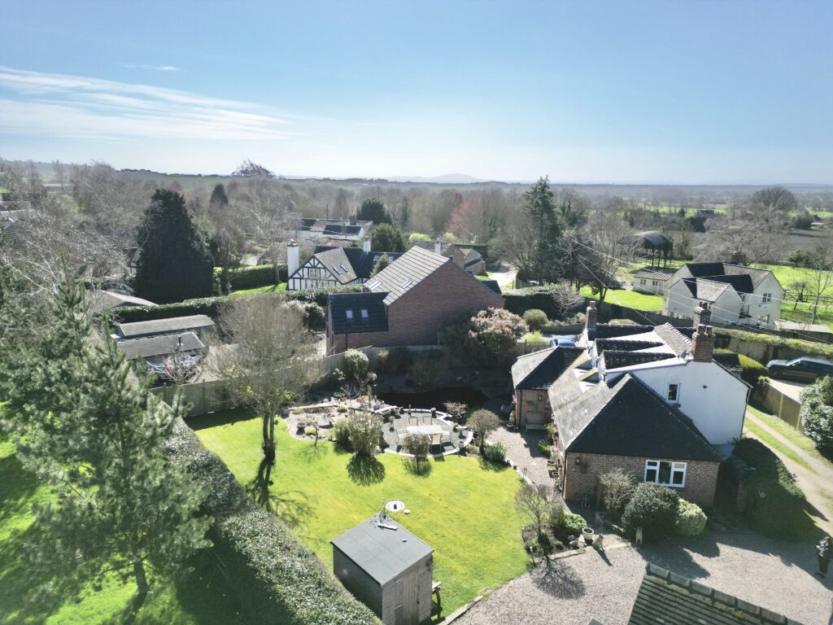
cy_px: 312
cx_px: 416
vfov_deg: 56.8
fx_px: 578
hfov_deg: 71.6
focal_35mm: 24
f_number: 1.7
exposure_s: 1/3200
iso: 100
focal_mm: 6.72
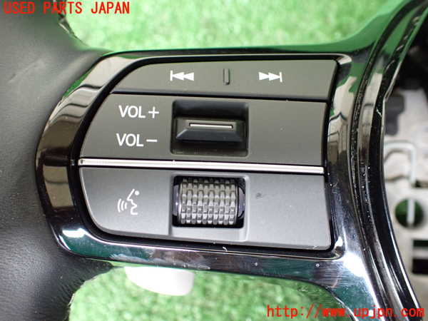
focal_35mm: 30
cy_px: 160
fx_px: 371
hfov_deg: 60.0
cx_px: 214
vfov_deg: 46.8
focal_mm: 5.4
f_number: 2.3
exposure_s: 1/50
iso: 800
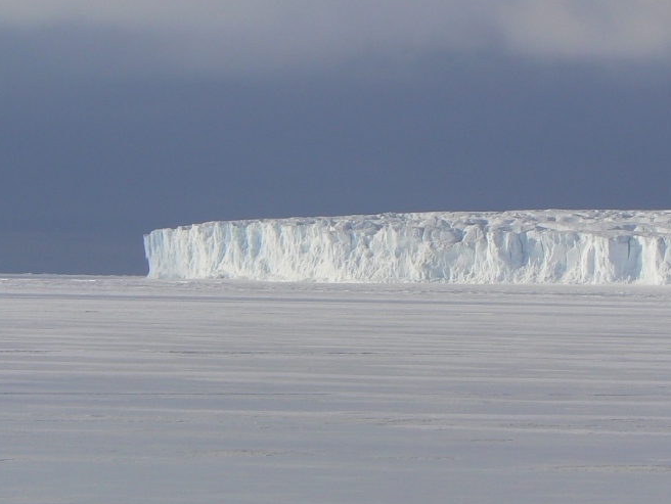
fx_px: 6246
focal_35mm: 322
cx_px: 375
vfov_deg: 4.6
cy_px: 231
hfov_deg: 6.1
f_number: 8
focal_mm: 45.4
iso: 80
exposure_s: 1/1000
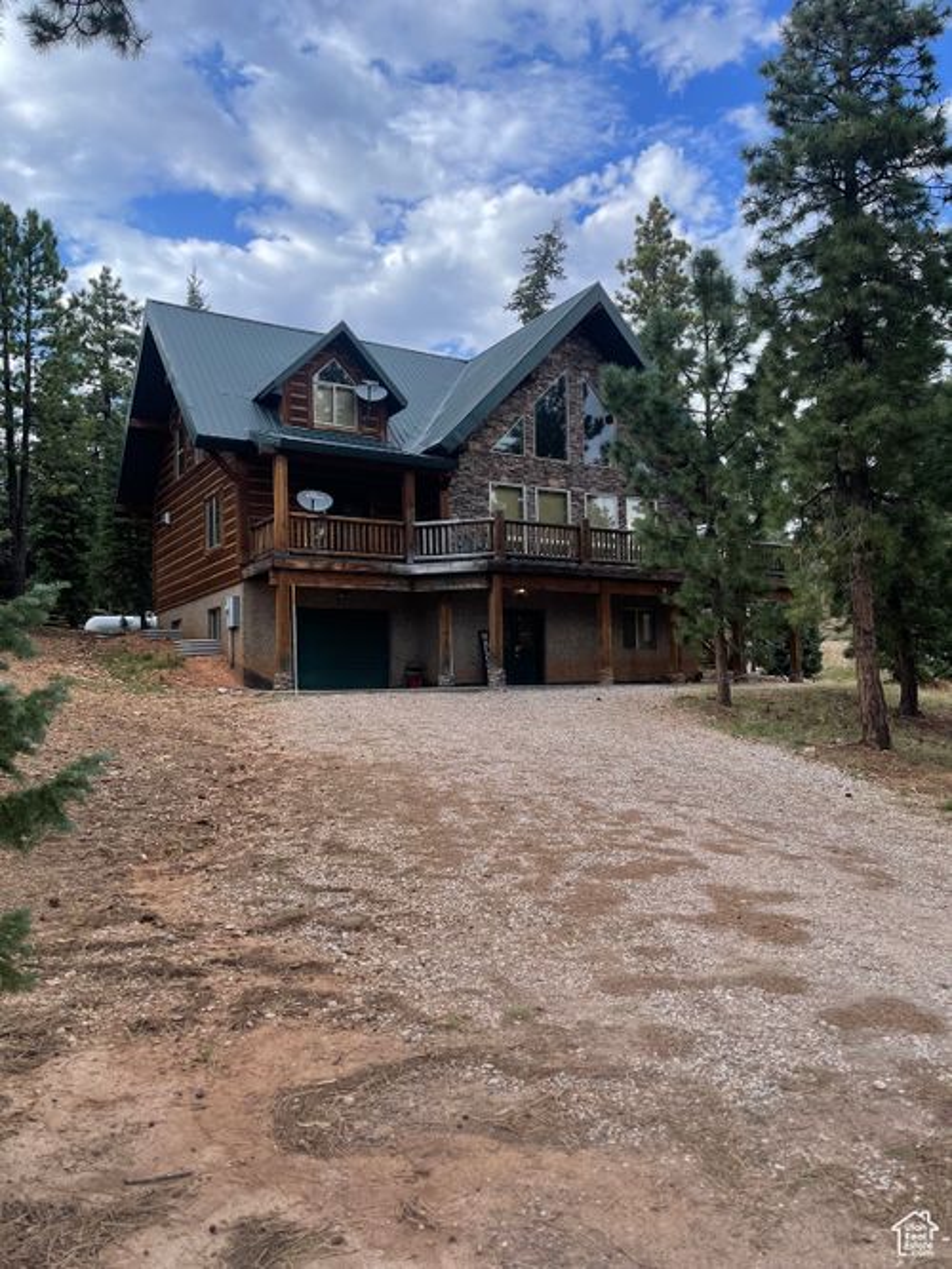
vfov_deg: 69.4
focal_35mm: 25
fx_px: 917
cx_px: 476
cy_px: 634
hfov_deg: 54.9
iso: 32
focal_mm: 5.1
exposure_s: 1/1912
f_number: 1.6
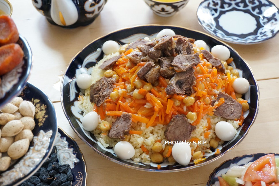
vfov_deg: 23.2
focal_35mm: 58
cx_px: 140
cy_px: 93
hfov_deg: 34.2
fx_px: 454
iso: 2000
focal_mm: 39
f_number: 5.6
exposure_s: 1/60
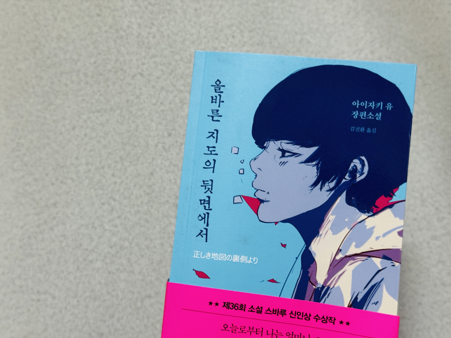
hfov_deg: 39.7
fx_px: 625
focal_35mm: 48
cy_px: 169
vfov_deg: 30.3
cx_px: 226
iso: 250
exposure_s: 1/60
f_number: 1.78
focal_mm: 6.76
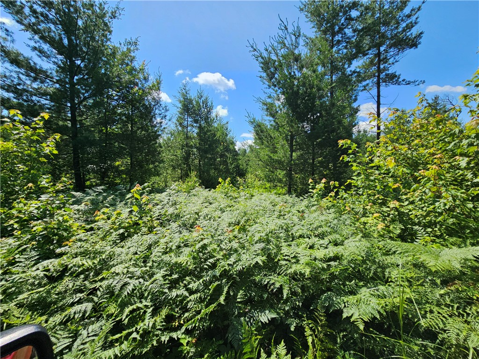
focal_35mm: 13
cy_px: 180
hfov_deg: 106.2
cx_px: 240
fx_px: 180
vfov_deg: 89.9
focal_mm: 2.2
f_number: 2.2
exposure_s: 1/1994
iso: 50
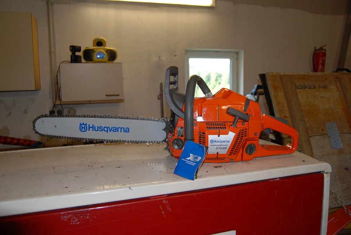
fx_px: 278
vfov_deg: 45.8
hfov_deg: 64.5
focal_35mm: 28
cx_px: 176
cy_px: 118
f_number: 3.5
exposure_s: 1/60
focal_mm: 19
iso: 200
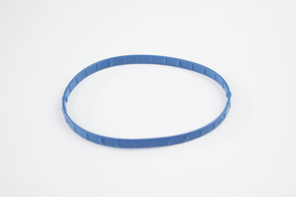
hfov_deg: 33.4
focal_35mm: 60
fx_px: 493
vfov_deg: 22.6
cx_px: 148
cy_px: 98
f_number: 5
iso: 900
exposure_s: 1/60
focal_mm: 40
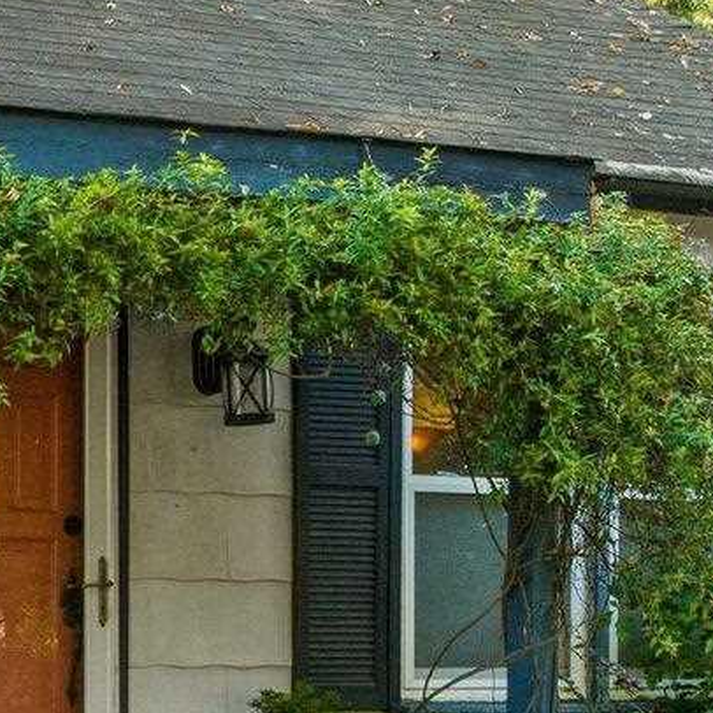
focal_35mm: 107
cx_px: -499
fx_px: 2493
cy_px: 684
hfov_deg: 14.6
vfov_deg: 16.0
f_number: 2.8
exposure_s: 1/320
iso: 400
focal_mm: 12.29
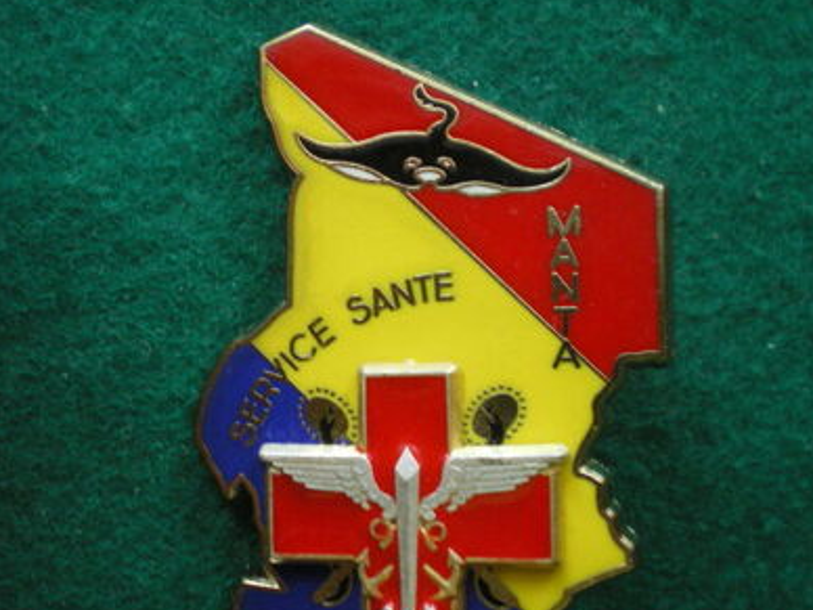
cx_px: 383
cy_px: 348
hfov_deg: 40.4
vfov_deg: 30.8
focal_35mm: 47
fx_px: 1104
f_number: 3.1
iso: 400
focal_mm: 6.3
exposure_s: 1/15
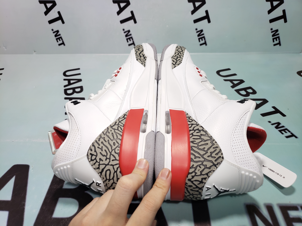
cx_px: 151
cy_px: 113
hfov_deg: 67.3
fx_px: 227
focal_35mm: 26
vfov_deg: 53.1
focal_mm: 4.3
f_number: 2.4
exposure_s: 1/100
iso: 64
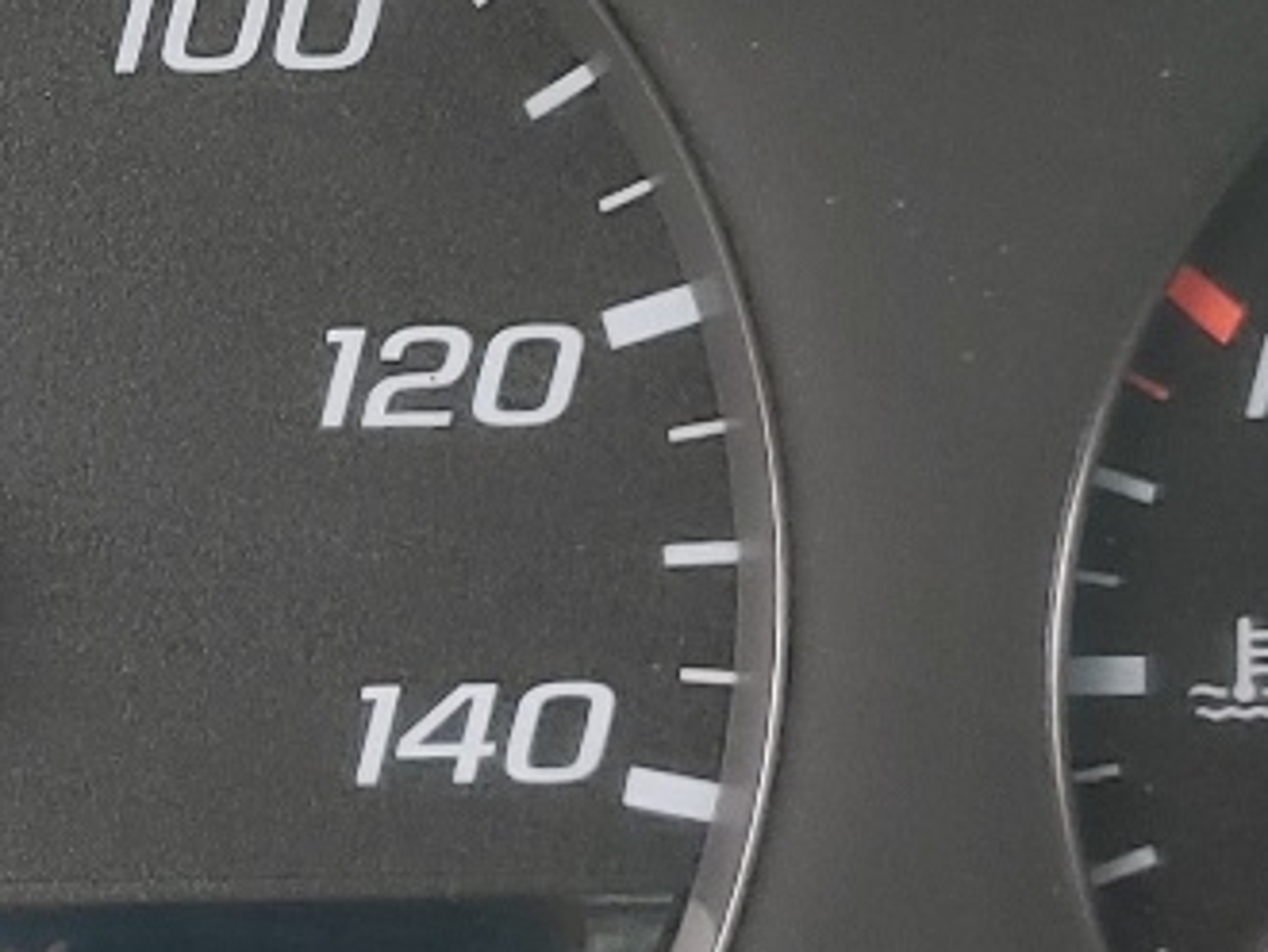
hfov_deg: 14.9
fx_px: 4619
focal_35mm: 126
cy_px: 499
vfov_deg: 11.8
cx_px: -434
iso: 63
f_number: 1.5
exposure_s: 1/120
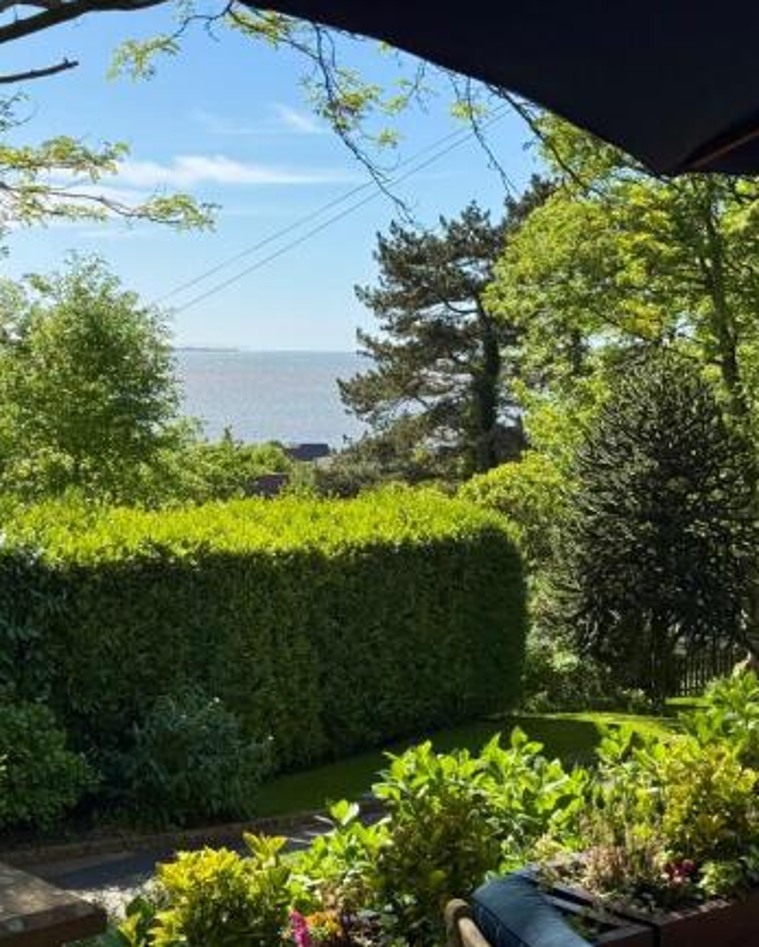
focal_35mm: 63
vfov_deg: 30.0
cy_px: 474
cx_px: 283
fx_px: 1767
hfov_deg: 24.2
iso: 64
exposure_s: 1/3096
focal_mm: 6.76
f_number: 1.78
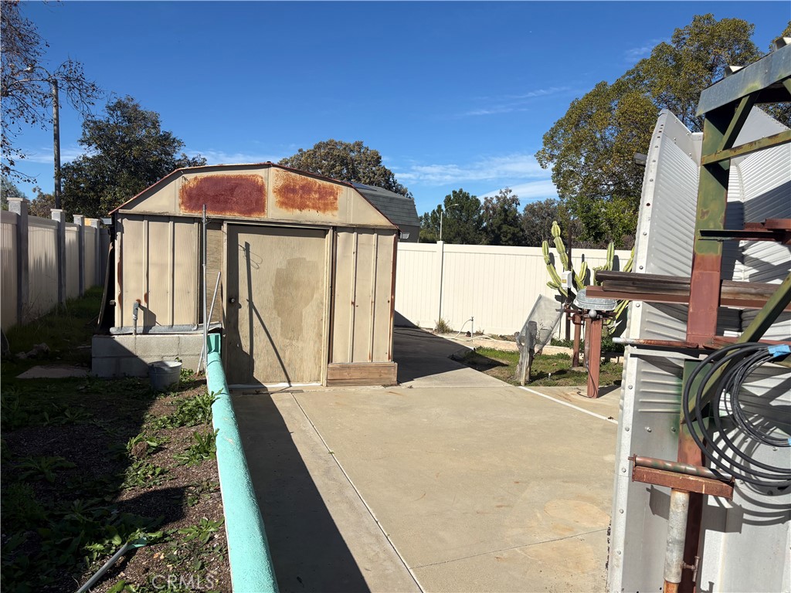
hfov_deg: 67.3
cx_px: 396
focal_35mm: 26
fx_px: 594
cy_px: 296
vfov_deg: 53.1
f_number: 1.6
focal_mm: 5.96
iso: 50
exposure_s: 1/5814
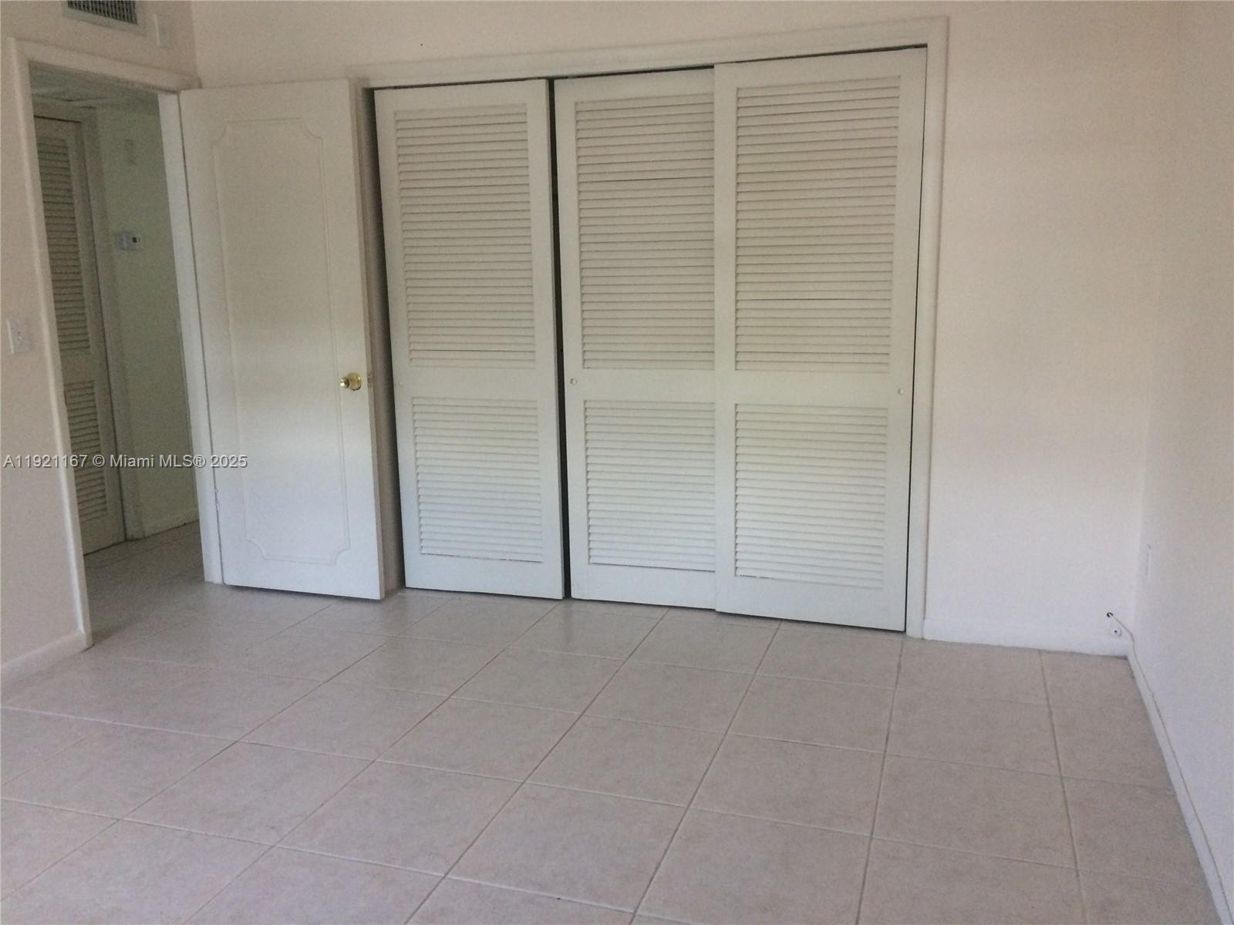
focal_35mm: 29
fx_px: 1034
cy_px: 462
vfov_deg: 48.2
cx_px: 617
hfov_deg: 61.7
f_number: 2.2
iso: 160
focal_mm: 4.15
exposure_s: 1/30
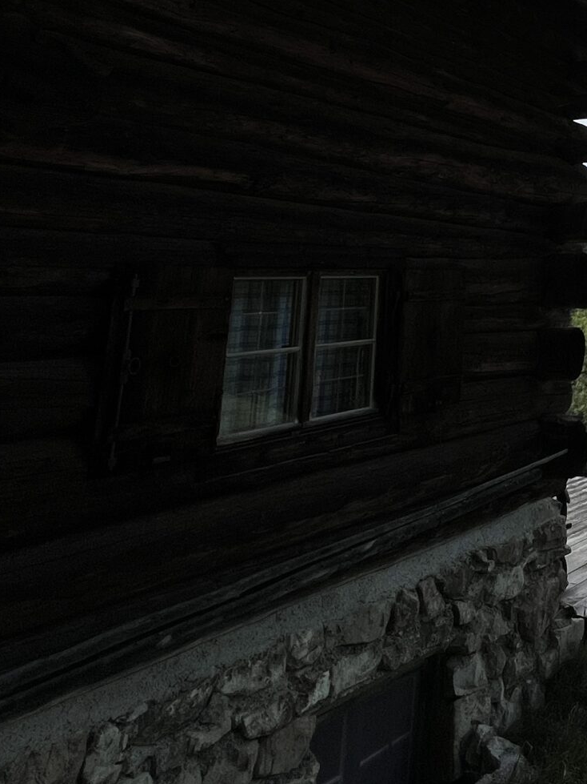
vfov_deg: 49.8
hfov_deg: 33.7
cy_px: 127
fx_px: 769
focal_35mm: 34
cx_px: 709
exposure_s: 1/2538
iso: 32
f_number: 1.8
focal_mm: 1.57
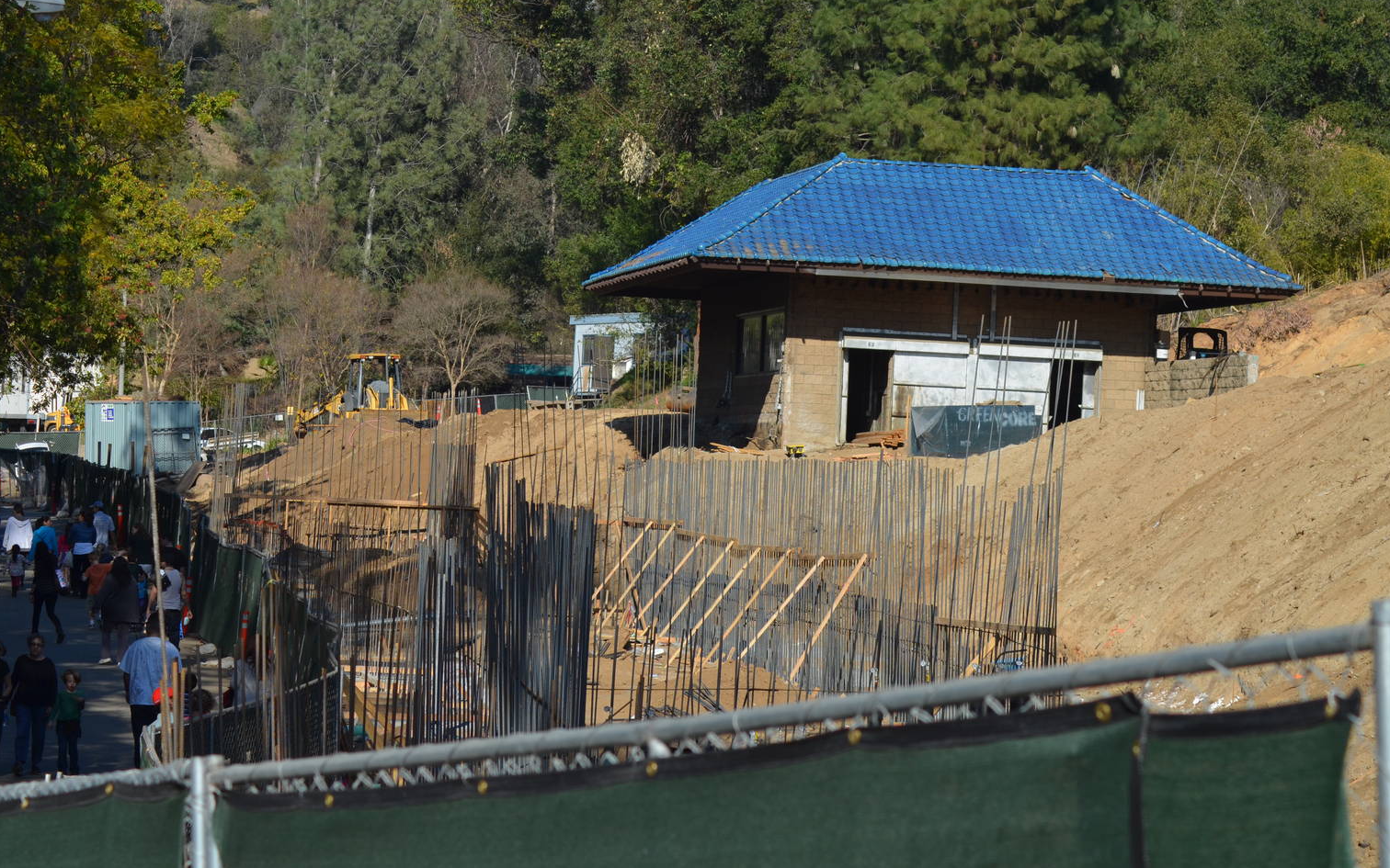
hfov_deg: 18.4
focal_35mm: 113
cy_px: 395
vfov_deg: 11.6
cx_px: 673
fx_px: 4281
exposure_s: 1/800
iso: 200
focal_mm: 70
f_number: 7.1
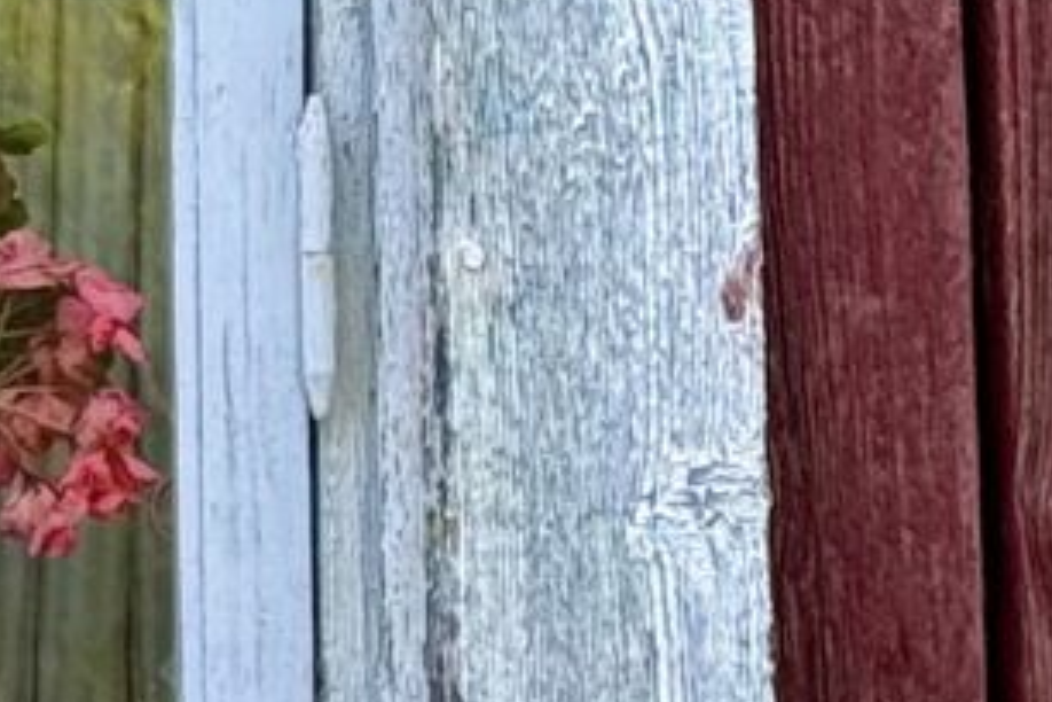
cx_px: -1471
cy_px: -440
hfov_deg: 6.1
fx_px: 9526
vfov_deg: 4.2
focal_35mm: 326
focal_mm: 6.76
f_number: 1.78
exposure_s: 1/149
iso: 50
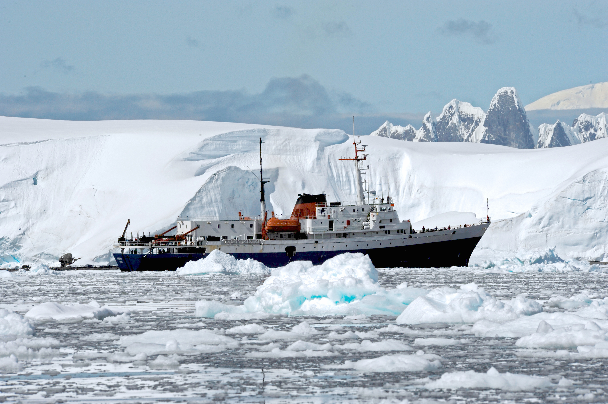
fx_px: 5738
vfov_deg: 4.0
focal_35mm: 340
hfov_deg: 6.1
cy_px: 202
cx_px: 304
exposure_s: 1/1000
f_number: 22
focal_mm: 340
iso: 250
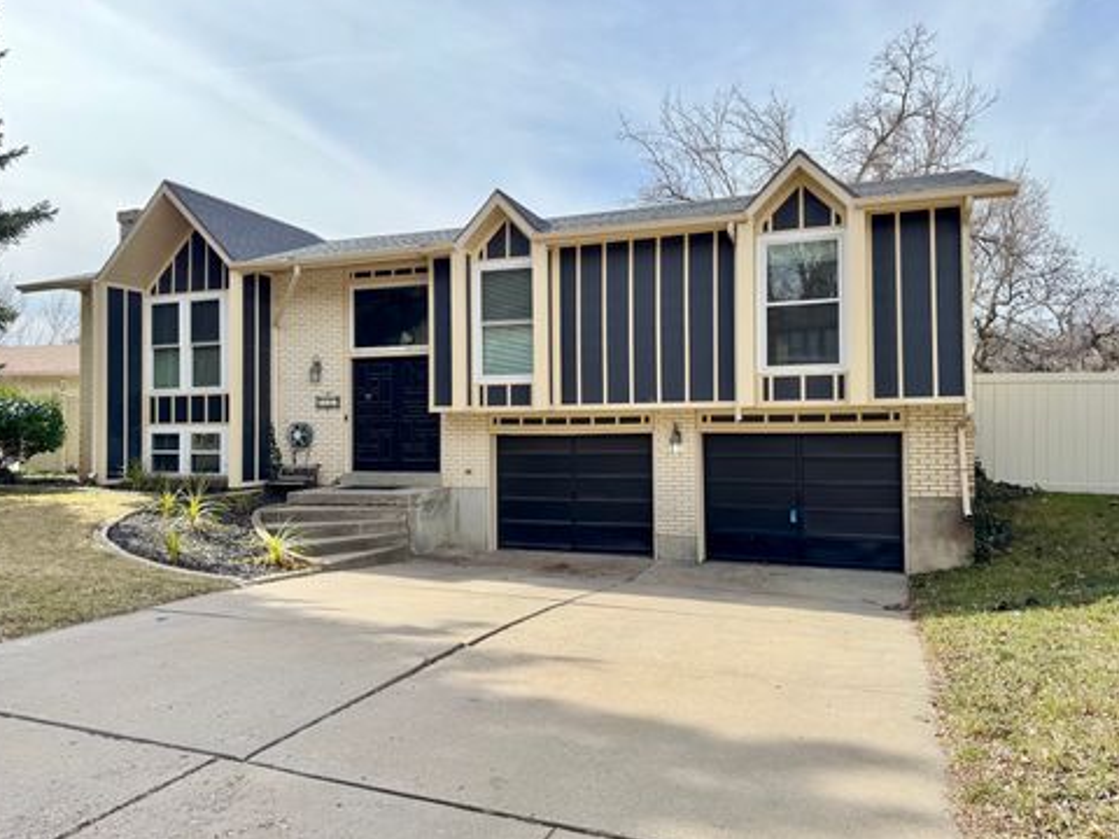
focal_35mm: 25
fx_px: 808
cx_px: 550
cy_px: 409
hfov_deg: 69.4
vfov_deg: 54.9
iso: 80
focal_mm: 6.76
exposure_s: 1/1637
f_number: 1.78
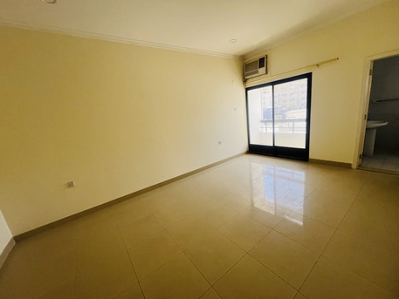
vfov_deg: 89.9
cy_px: 150
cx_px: 200
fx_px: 150
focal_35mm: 13
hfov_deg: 106.2
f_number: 1.8
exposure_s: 1/99
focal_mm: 1.57
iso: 80
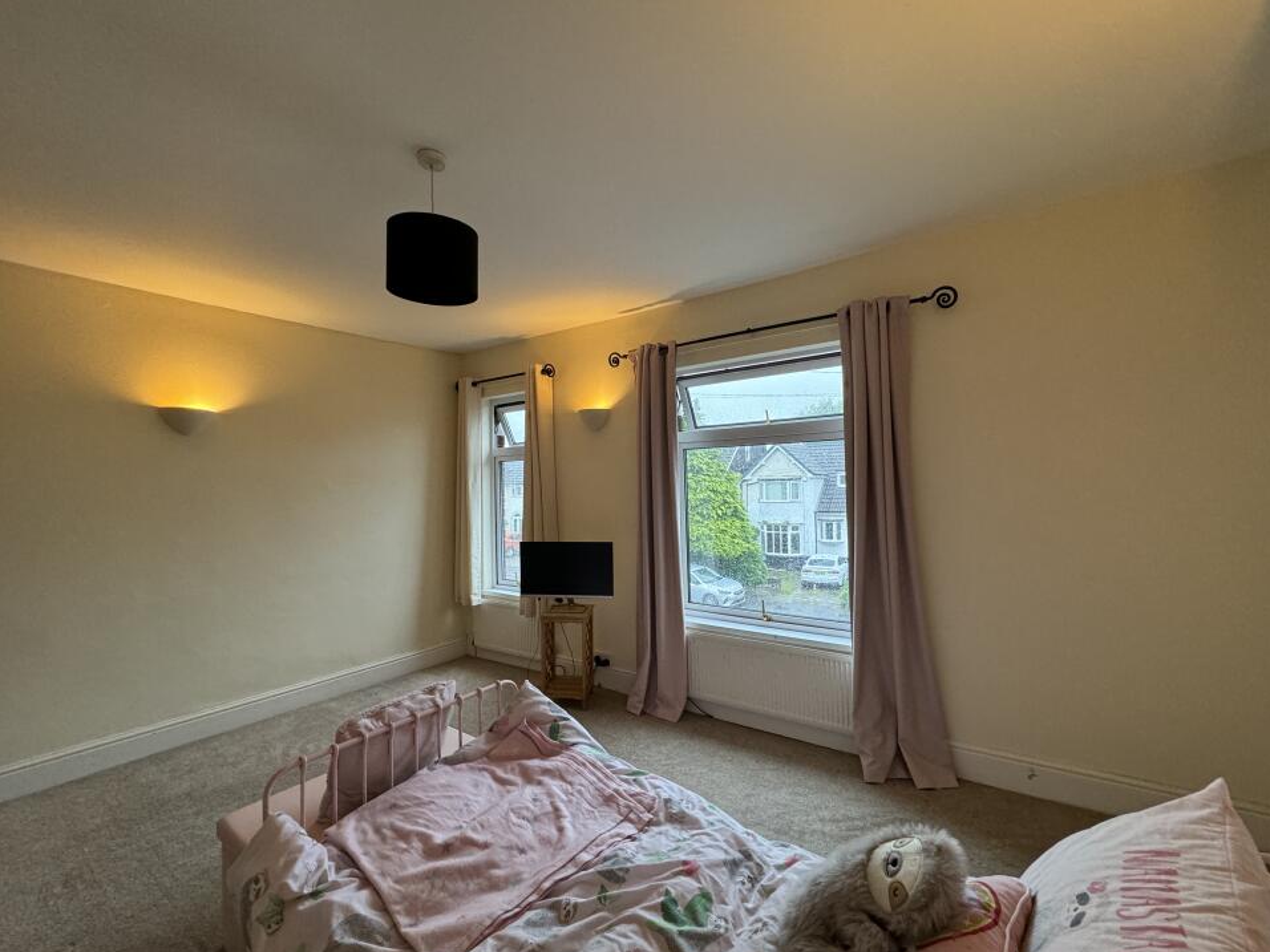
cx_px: 636
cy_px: 478
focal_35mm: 15
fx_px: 550
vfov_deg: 81.7
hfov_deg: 98.2
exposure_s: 1/99
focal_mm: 2.22
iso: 250
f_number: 2.2
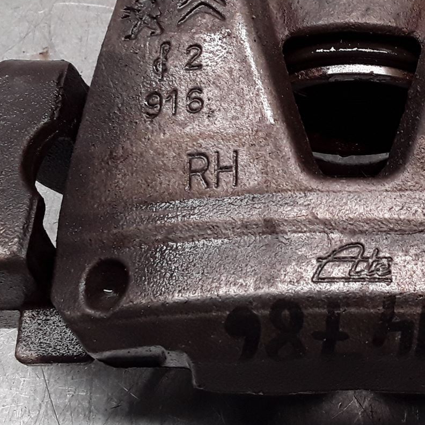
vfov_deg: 26.8
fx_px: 889
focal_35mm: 64
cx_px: 365
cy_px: 147
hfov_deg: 26.2
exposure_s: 1/100
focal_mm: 2.91
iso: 100
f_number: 1.9
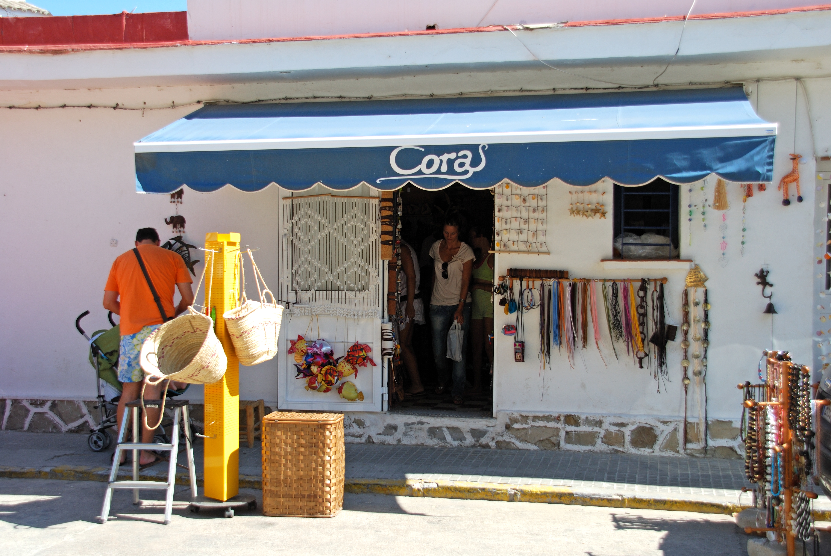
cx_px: 416
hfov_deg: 44.9
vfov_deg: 30.9
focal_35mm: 44
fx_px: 1005
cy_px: 278
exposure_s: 1/320
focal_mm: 29
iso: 200
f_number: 6.3
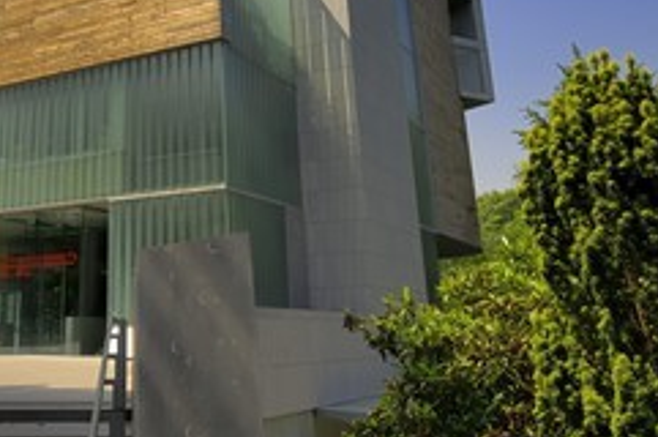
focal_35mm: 42
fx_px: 767
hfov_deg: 45.0
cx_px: 173
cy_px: 79
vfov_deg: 30.9
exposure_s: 1/160
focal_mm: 16
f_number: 9.5
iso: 100
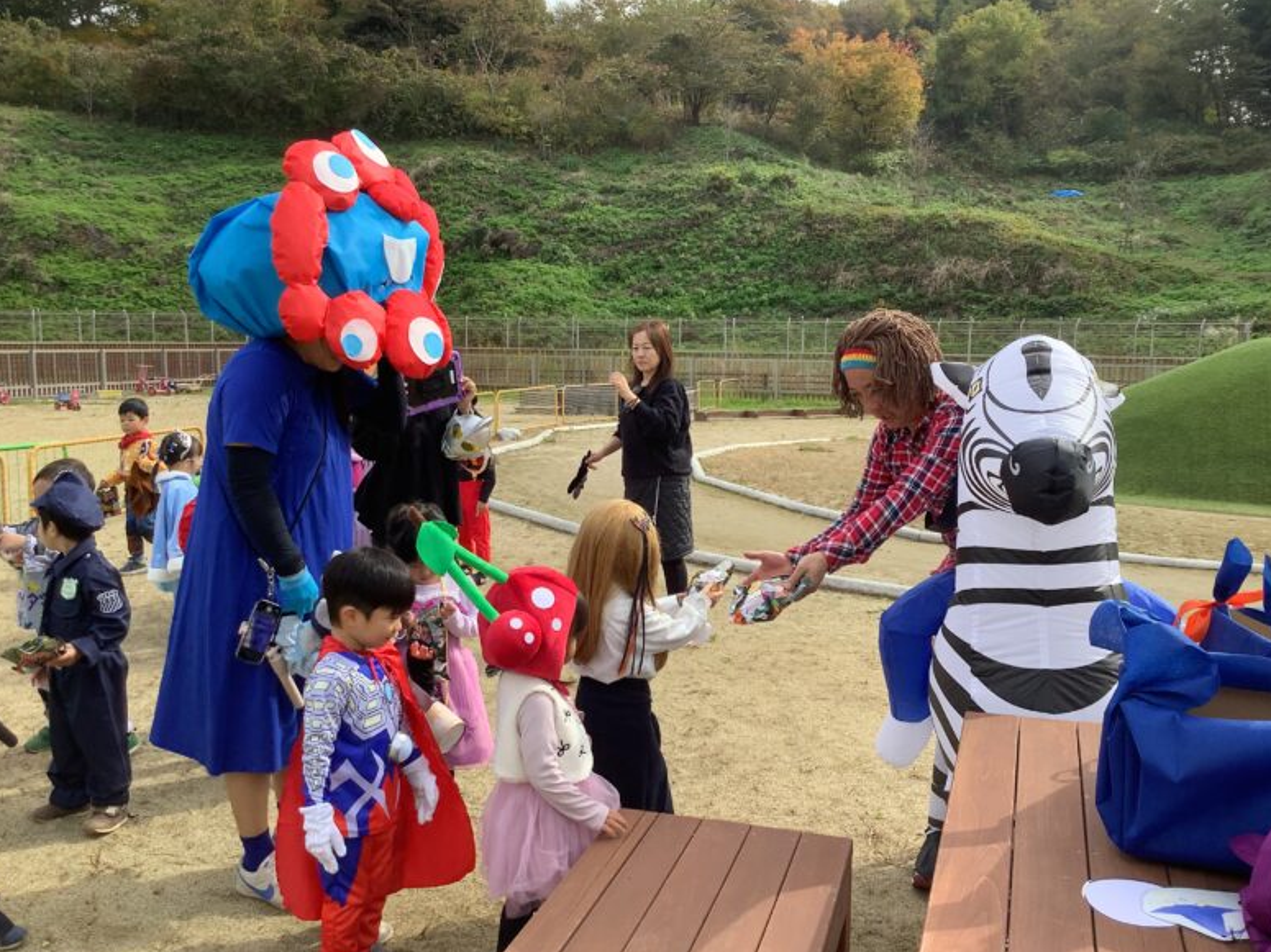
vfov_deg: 44.1
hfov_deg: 56.8
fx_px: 1175
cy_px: 488
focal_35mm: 32
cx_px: 646
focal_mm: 3.3
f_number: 2.4
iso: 25
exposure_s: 1/525
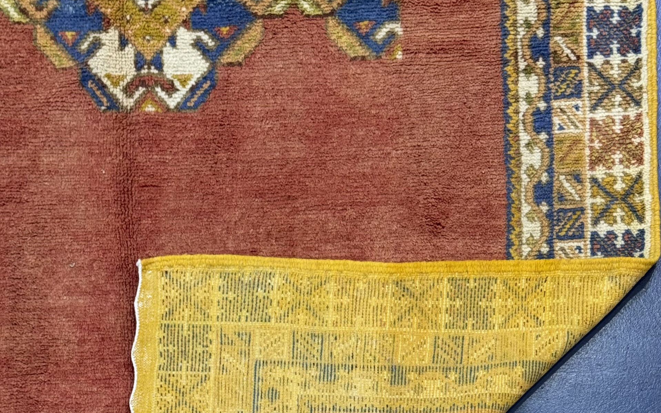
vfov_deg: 18.6
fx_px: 1225
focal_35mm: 68
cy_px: 423
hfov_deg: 30.2
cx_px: 331
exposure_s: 1/50
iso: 125
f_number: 1.78
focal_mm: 6.76
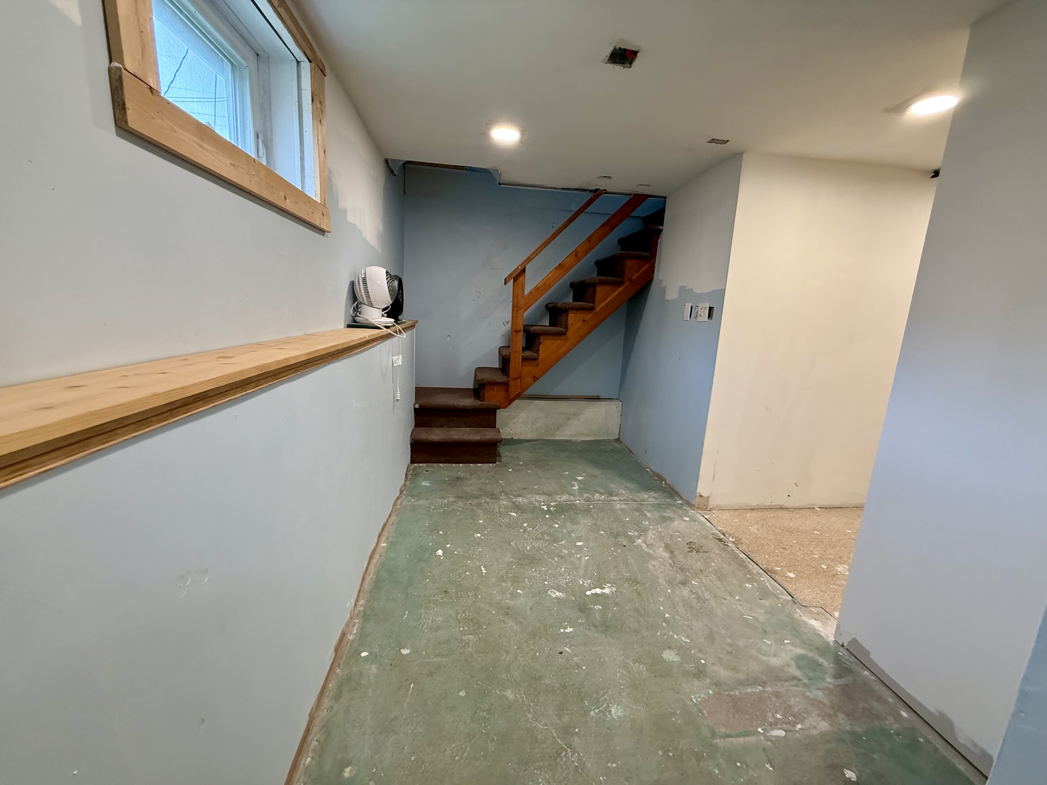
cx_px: 524
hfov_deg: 102.1
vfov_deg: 85.7
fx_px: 423
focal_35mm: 14
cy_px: 392
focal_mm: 2.22
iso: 200
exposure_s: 1/60
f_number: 2.2
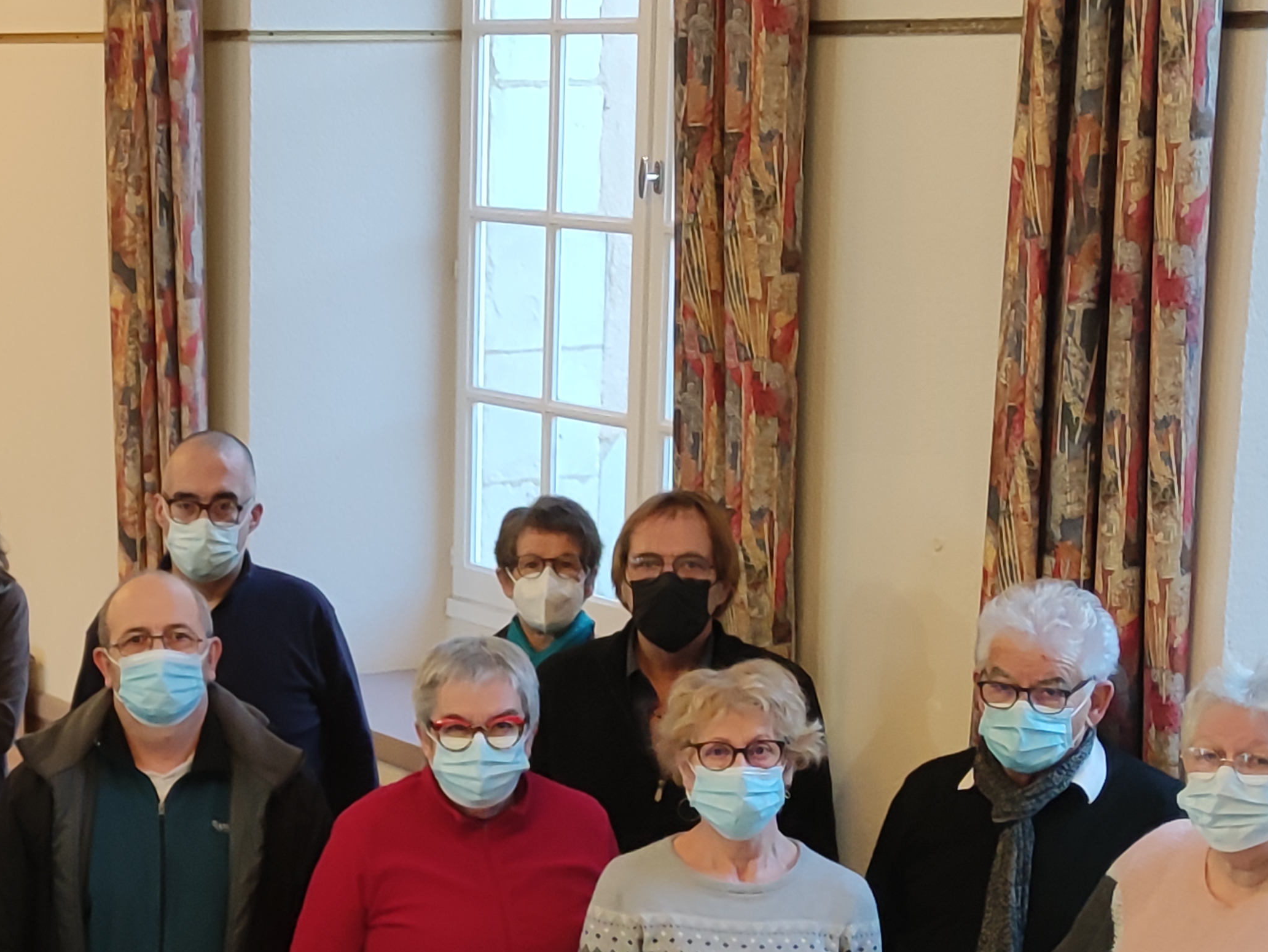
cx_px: 174
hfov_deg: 32.9
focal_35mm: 56
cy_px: 798
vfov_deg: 25.5
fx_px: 2052
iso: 377
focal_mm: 5.43
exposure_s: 1/50
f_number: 1.89
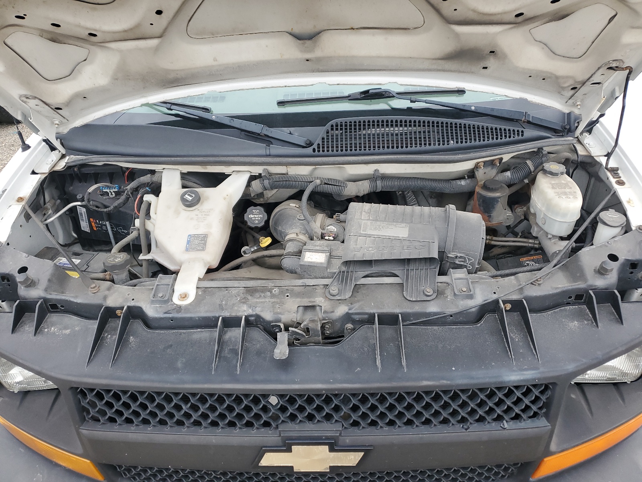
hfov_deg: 67.3
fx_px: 482
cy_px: 241
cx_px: 321
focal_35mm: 26
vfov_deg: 53.1
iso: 63
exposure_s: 1/120
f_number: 1.5
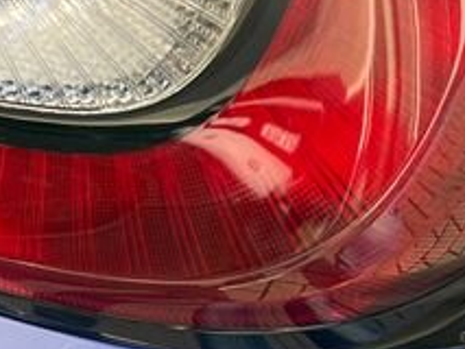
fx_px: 1680
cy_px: -26
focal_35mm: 125
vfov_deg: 11.7
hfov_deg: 15.7
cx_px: 341
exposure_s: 1/293
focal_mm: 5.1
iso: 40
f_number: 1.6
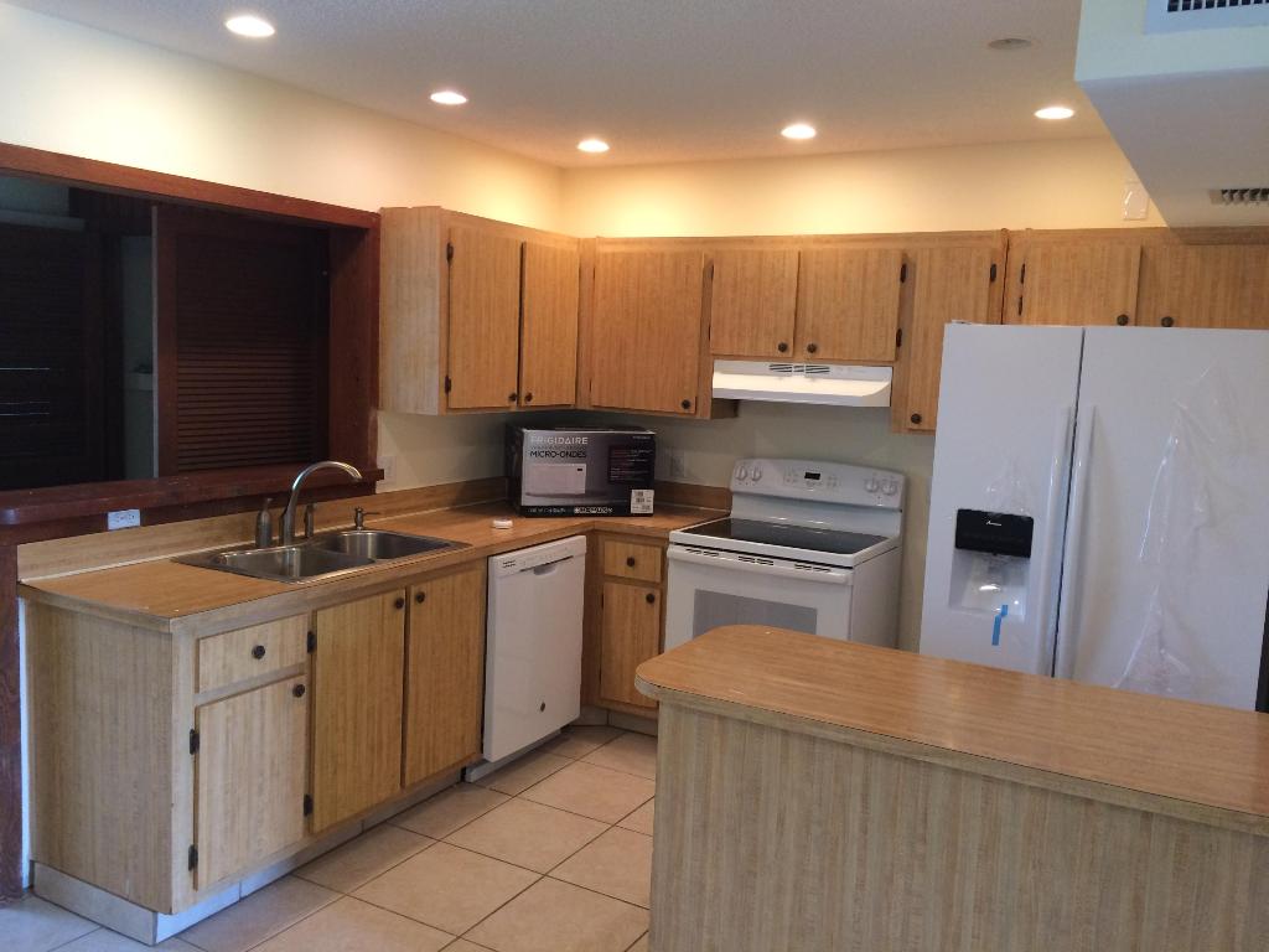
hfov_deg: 61.7
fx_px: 1063
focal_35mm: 29
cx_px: 634
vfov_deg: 48.2
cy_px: 476
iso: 125
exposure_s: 1/30
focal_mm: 4.15
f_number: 2.2
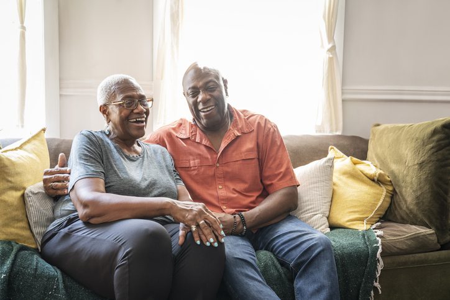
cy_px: 150
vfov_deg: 27.5
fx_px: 613
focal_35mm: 49
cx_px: 225
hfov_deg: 40.3
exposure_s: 1/40
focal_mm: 49
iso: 800
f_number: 4
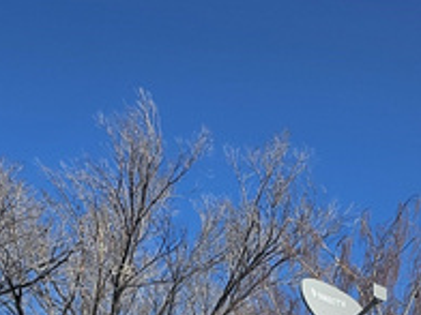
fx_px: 1459
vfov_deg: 11.5
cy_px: 559
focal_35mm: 120
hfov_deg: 15.9
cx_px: -67
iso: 10
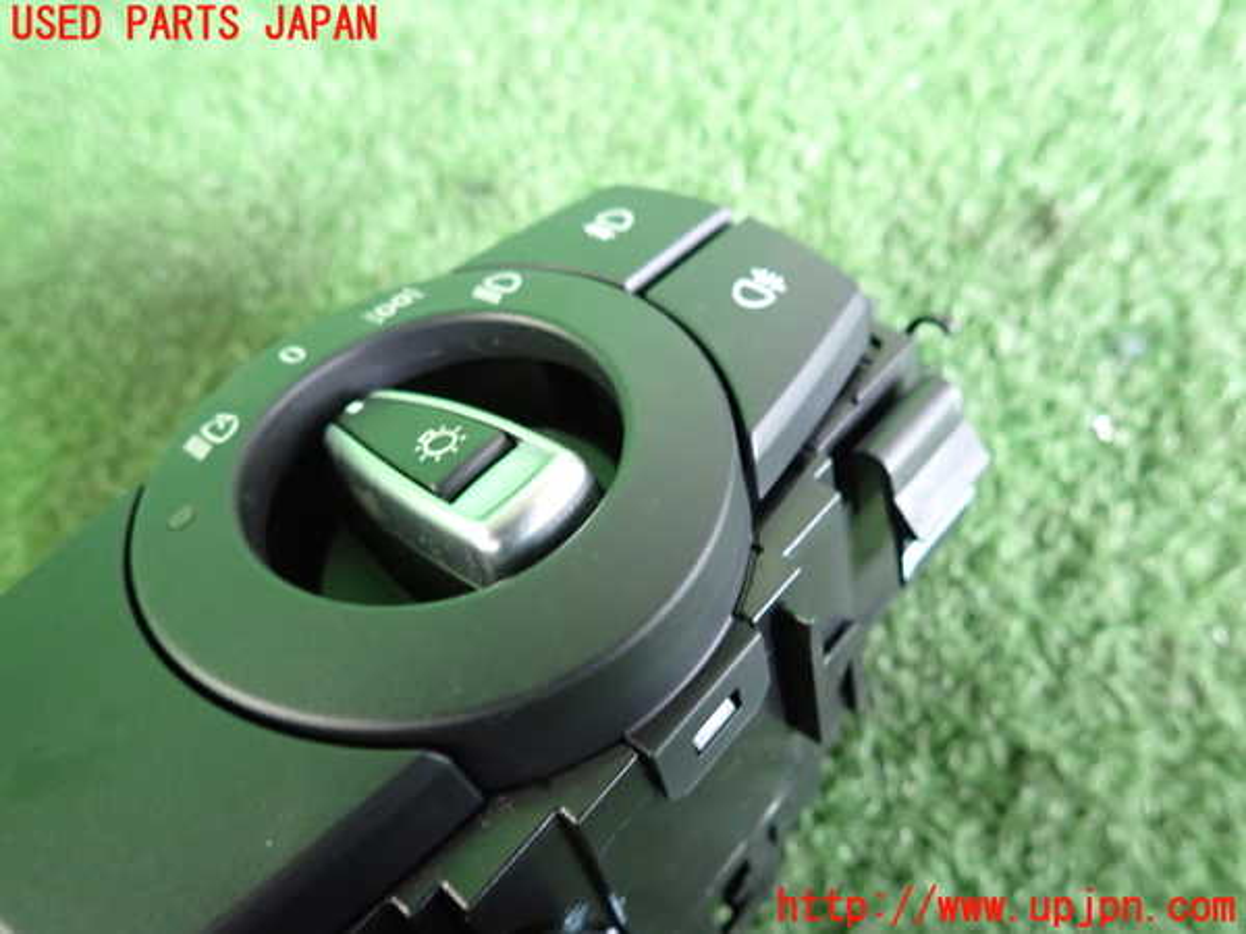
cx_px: 623
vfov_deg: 54.9
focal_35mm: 25
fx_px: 900
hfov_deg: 69.4
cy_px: 467
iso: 640
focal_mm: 4.5
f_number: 2
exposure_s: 1/30
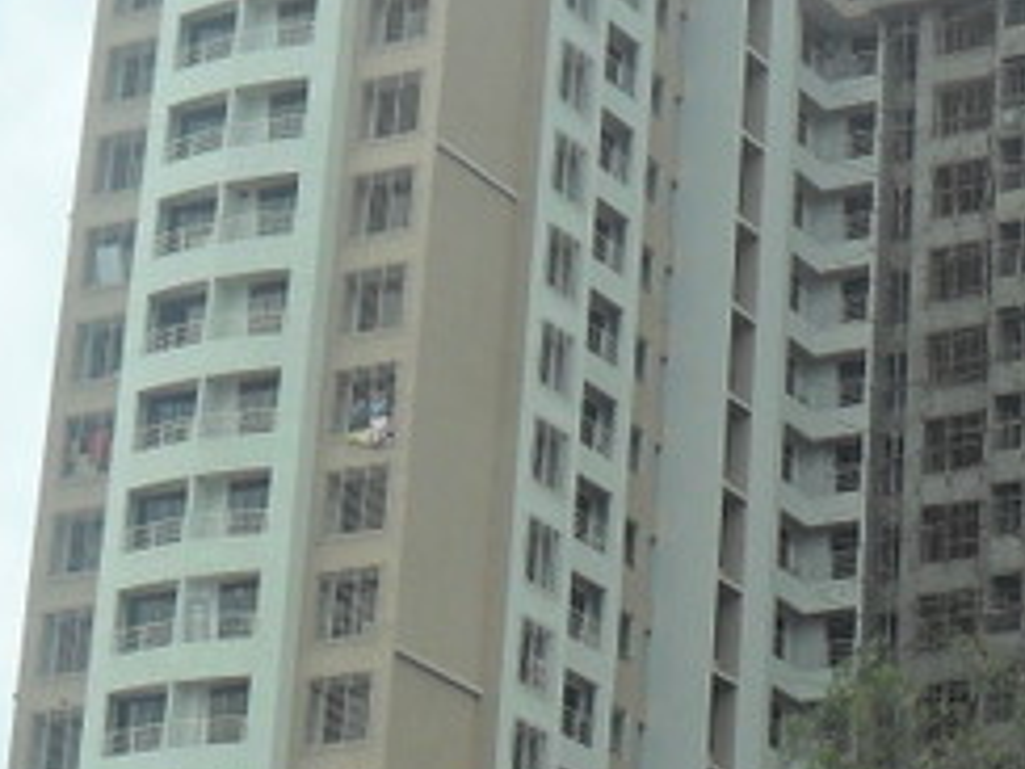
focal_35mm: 144
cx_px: 853
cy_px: 374
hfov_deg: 13.6
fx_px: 4264
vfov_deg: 10.3
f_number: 4.5
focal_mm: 7.8
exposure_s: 1/1000
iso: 100
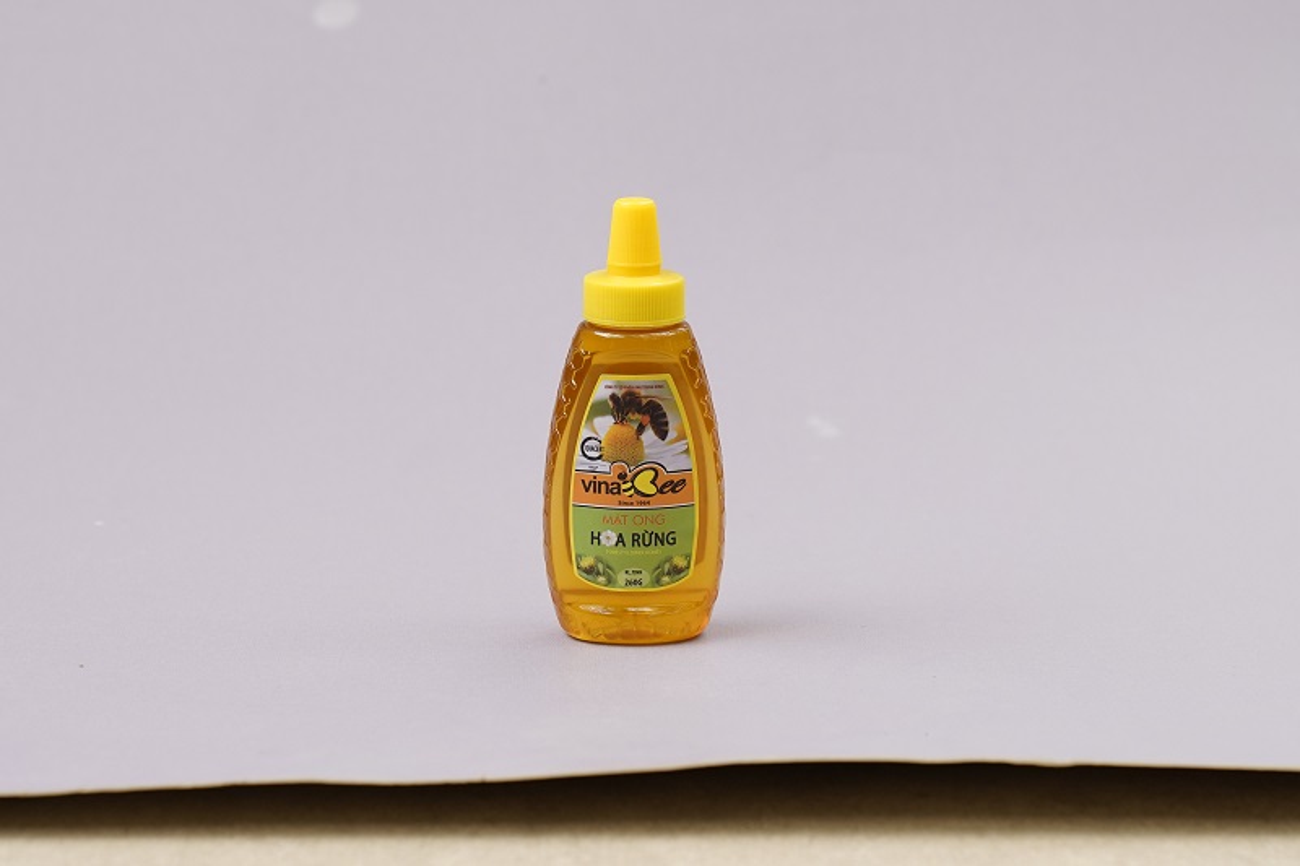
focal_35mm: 105
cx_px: 650
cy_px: 433
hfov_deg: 19.5
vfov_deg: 13.0
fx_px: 3791
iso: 500
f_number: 4.5
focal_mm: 70
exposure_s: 1/100
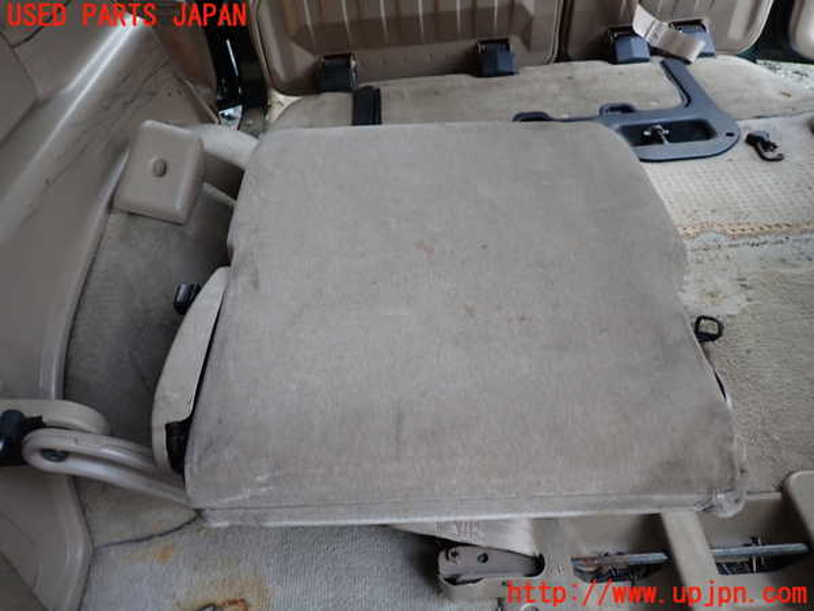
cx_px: 407
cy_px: 306
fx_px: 588
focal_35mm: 25
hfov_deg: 69.4
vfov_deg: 54.9
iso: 200
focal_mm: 4.5
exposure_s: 1/50
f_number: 2
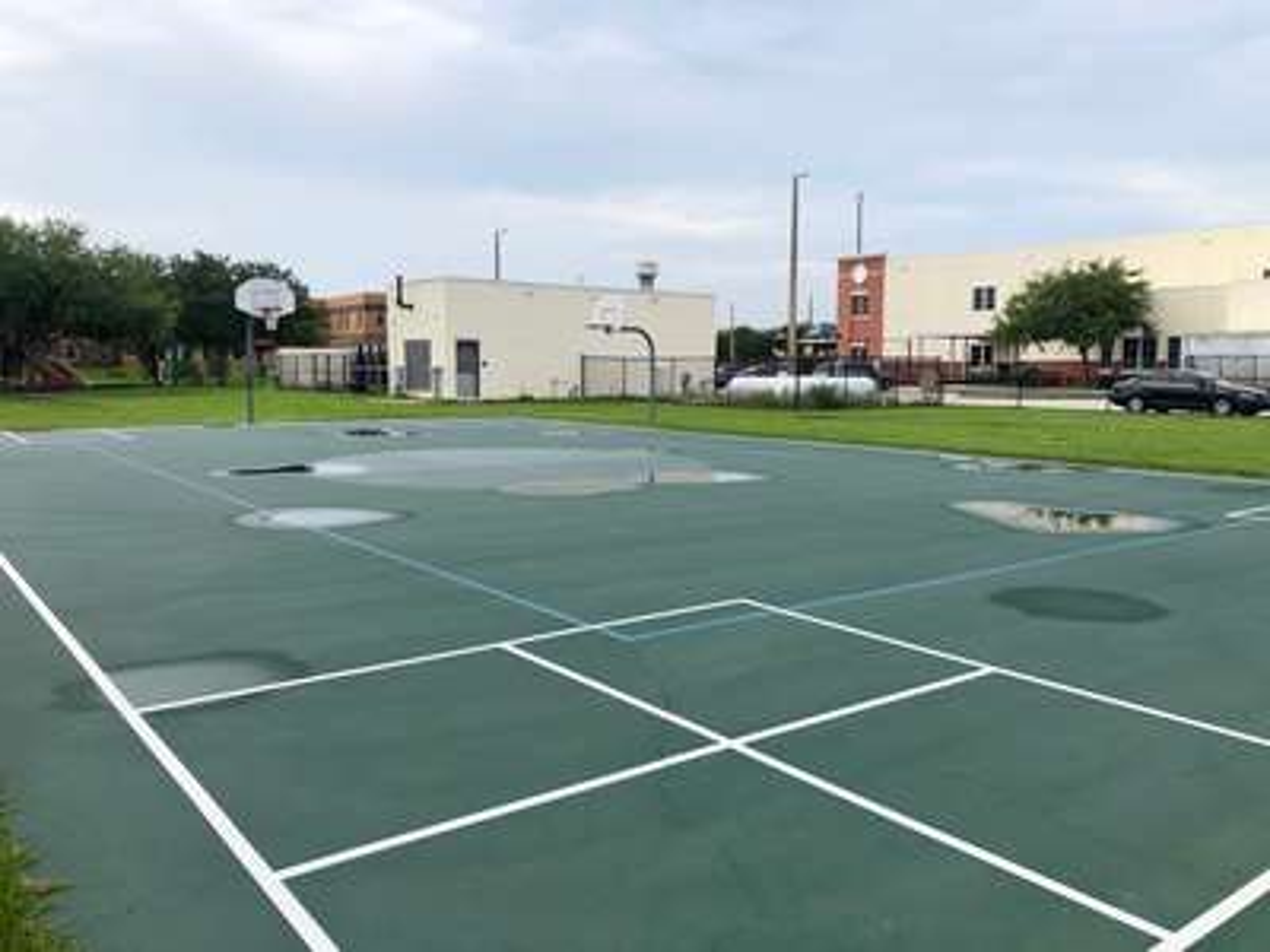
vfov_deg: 49.7
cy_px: 476
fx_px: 1027
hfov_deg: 63.4
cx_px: 635
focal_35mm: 28
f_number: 1.8
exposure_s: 1/1779
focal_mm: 4
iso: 20
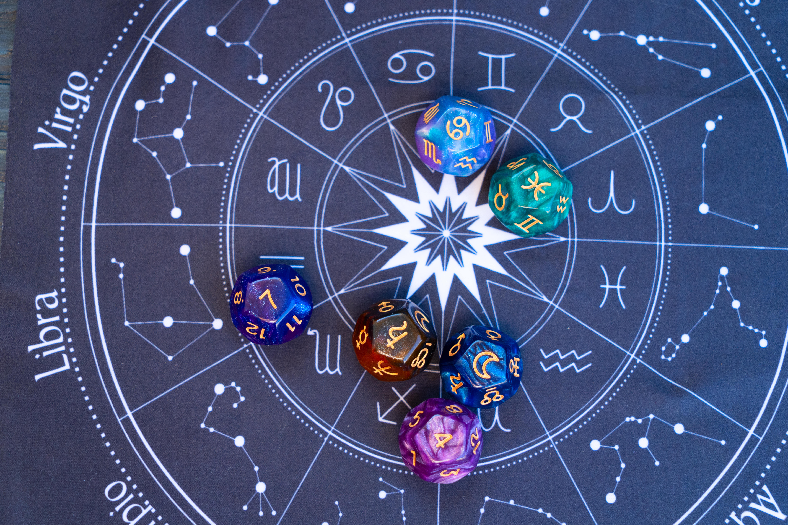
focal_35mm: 70
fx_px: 1532
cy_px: 262
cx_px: 394
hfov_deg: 28.8
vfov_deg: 19.5
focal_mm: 70
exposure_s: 1/125
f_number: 7.1
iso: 1000
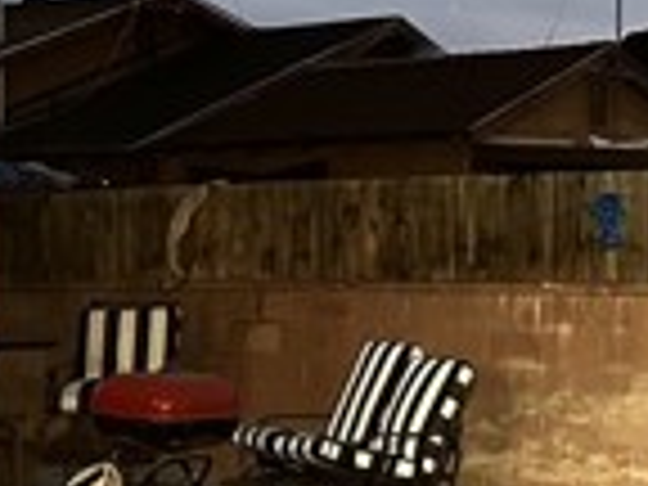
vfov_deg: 13.8
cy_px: 162
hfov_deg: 18.3
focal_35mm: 107
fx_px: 2003
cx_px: 446
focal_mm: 6.86
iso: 1000
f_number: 1.78
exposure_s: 1/30
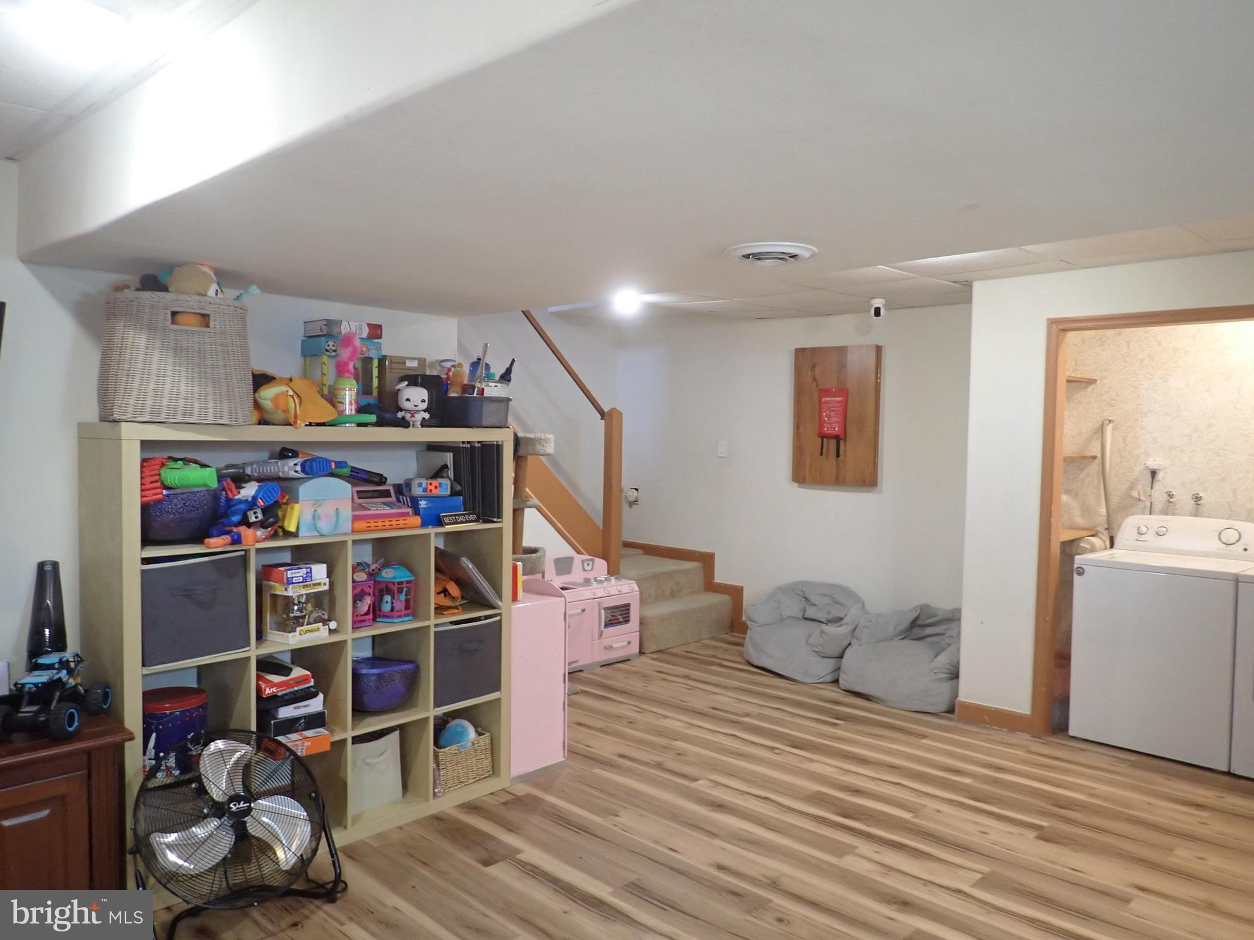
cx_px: 627
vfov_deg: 54.9
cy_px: 470
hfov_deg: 69.4
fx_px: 906
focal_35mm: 25
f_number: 2
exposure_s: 1/30
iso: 250
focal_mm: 4.5
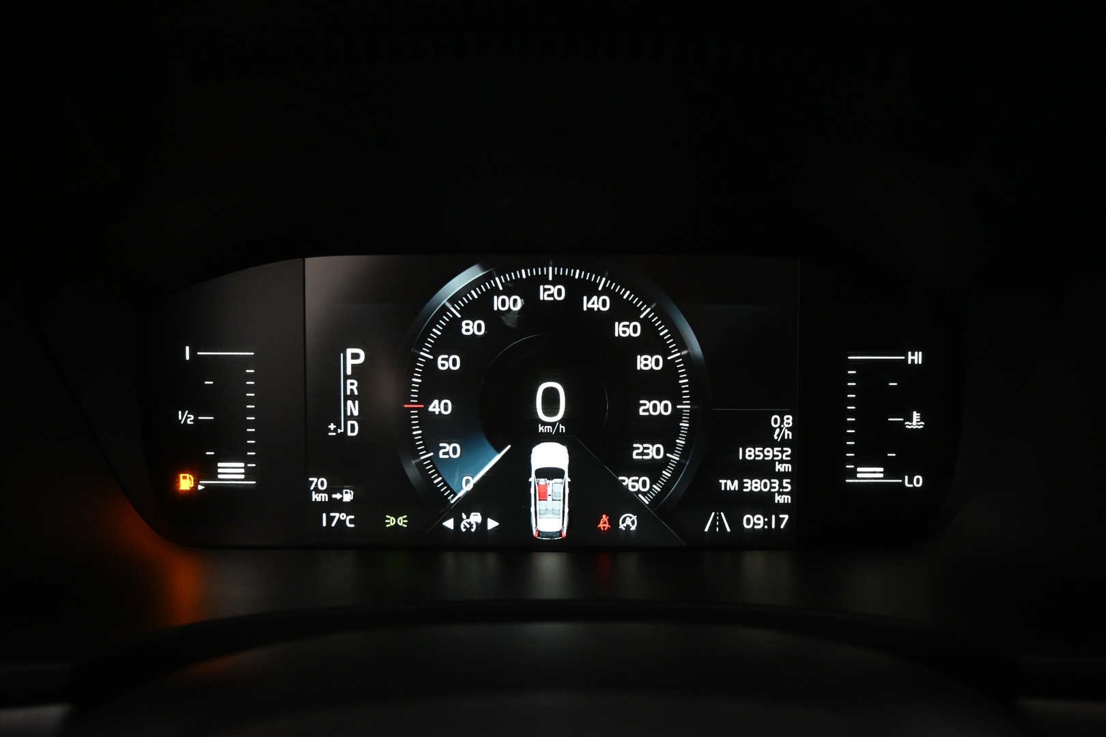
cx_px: 553
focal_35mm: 29
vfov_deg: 44.6
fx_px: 899
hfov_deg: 63.2
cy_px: 368
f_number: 3.8
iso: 1800
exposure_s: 1/30
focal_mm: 19.5
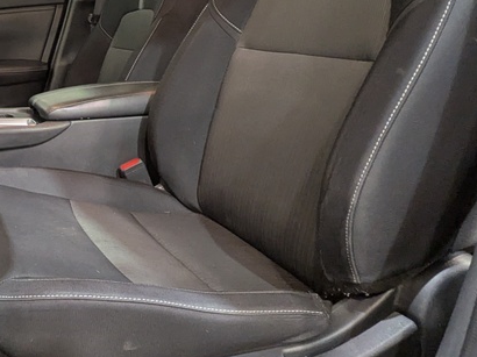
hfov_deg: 44.6
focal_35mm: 35
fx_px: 482
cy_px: 102
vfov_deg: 39.9
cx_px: -2
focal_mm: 1.83
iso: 110
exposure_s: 1/40
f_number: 2.2
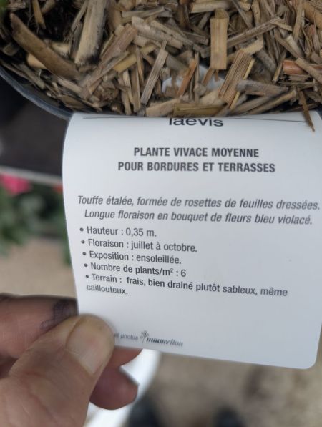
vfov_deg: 71.5
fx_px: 297
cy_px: 214
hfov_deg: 57.0
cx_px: 161
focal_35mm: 24
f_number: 1.68
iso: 28
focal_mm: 6.9
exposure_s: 1/348
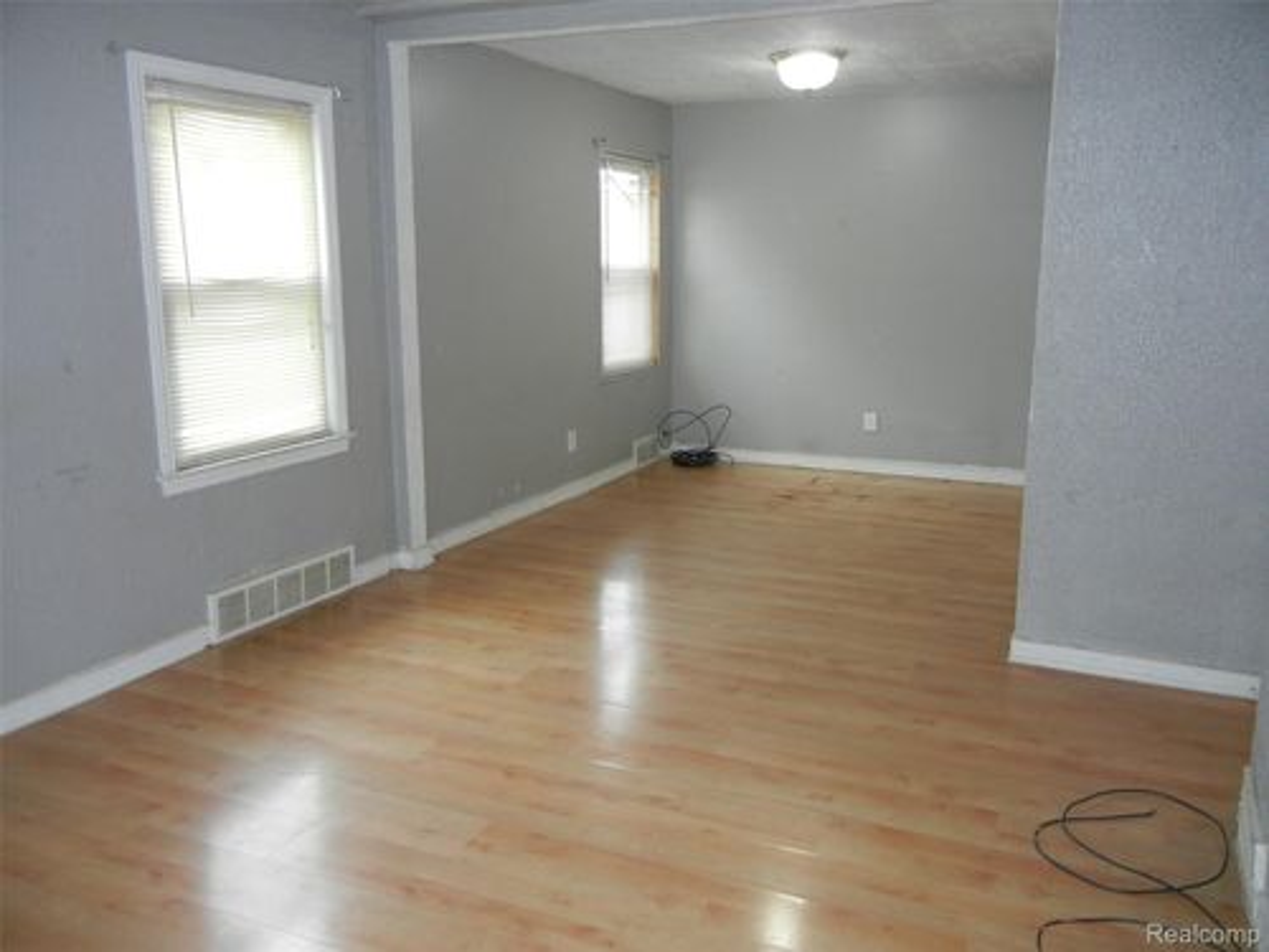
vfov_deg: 46.8
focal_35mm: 30
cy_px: 476
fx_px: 1100
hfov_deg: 60.0
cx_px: 634
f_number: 3.5
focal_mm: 5.4
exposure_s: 1/30
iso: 347
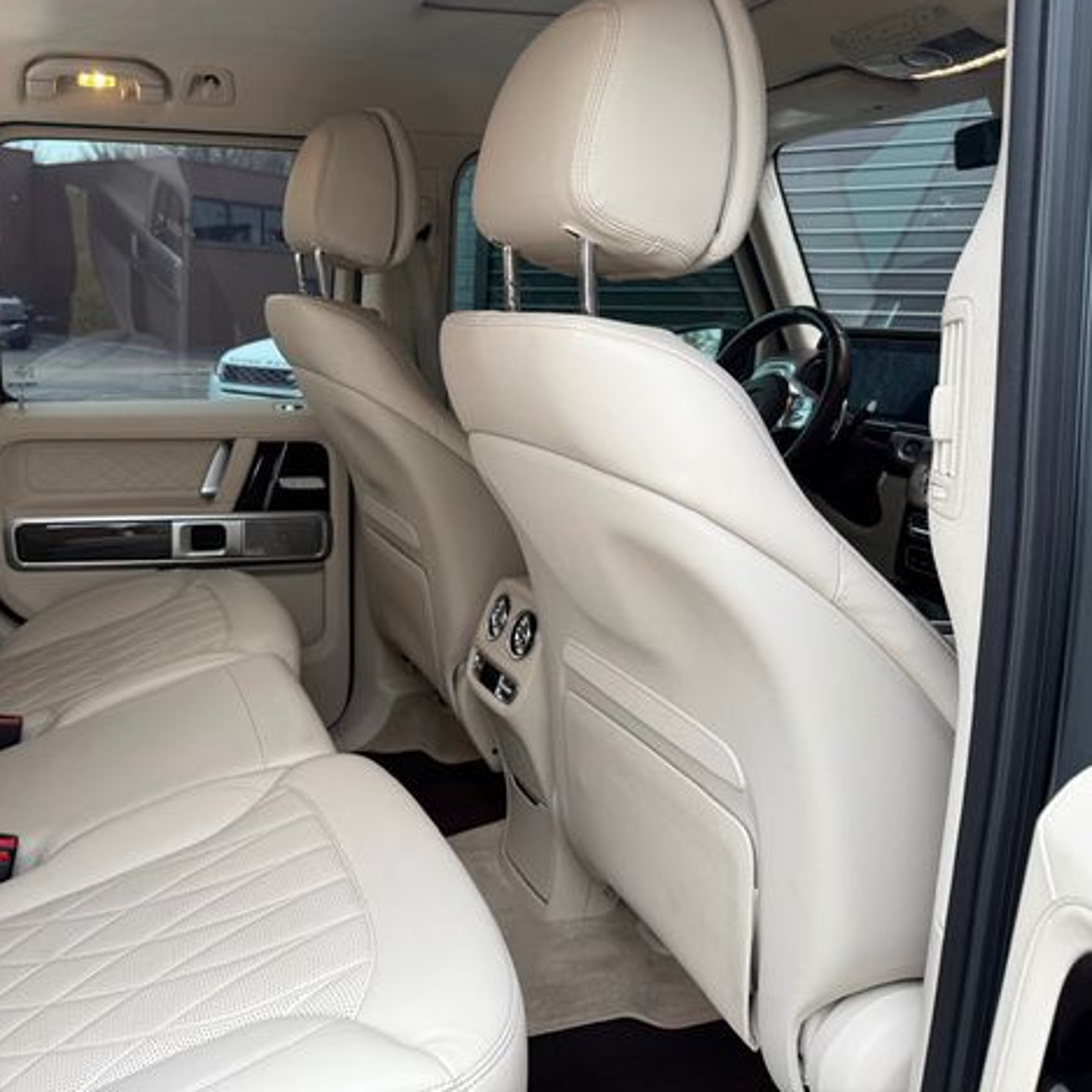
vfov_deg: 55.6
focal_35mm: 29
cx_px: 383
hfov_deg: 54.7
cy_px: 534
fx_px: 1035
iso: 50
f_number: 1.78
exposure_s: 1/121
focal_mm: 6.76
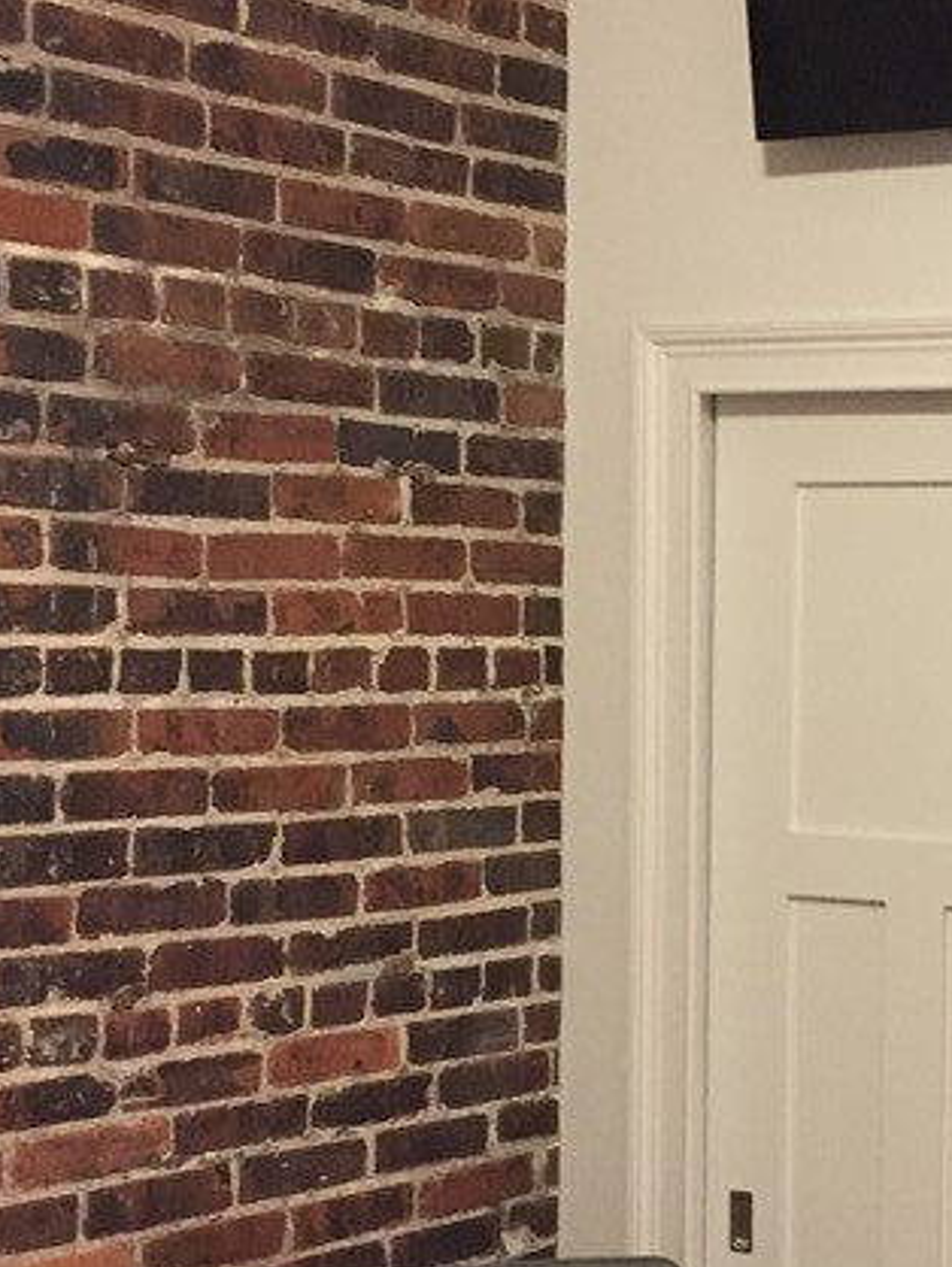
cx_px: 891
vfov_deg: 27.4
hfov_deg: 20.3
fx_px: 2601
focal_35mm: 71
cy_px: 724
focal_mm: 4.15
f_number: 2.2
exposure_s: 1/15
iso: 500
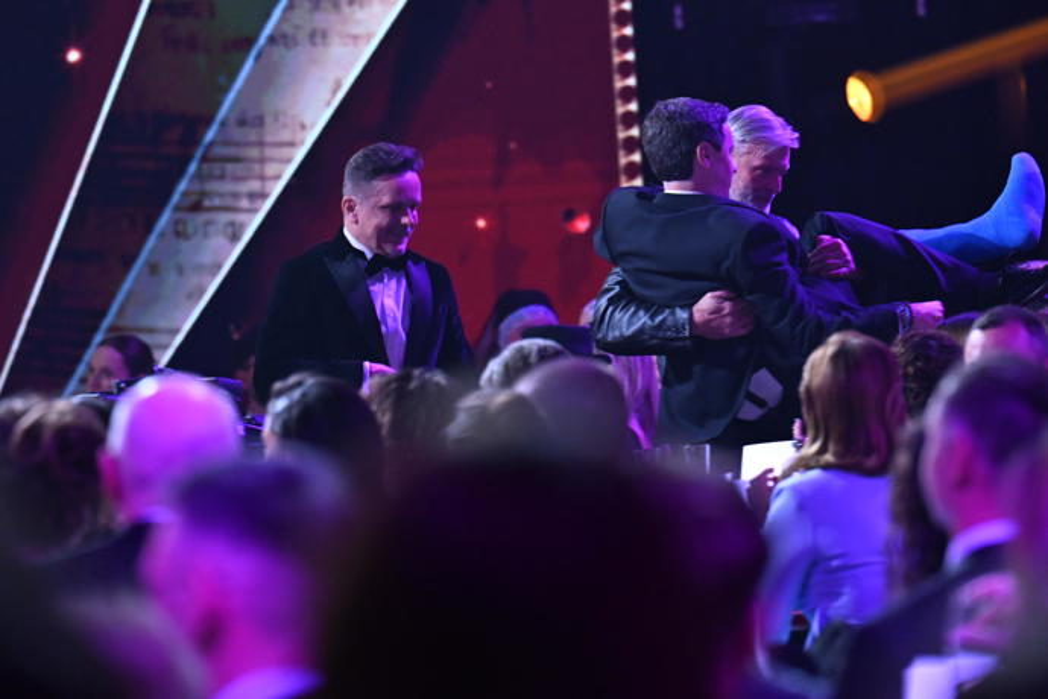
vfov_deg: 4.6
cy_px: 350
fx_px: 8733
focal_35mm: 300
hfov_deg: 6.9
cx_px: 524
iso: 3200
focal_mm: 200
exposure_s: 1/100
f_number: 3.5
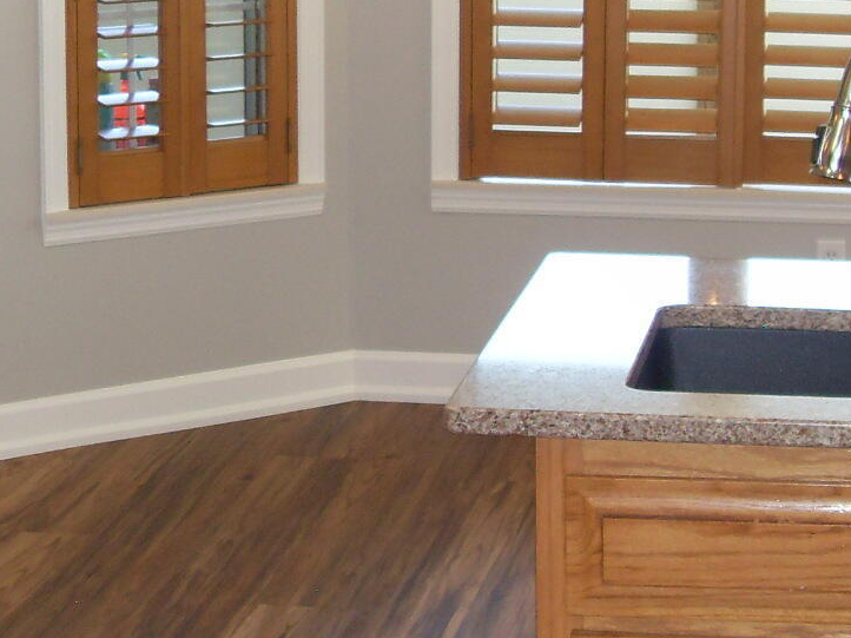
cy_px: 73
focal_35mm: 105
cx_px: 620
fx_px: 2580
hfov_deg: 18.6
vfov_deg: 14.0
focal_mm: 6.3
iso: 100
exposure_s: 1/45
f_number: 2.8
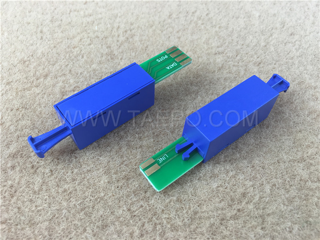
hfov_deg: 61.7
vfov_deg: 48.2
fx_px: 268
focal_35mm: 29
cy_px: 120
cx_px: 160
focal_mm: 4.15
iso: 32
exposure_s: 1/50
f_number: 2.2
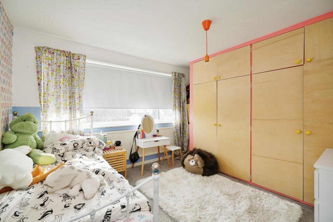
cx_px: 166
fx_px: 148
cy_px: 111
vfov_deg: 73.8
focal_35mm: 16
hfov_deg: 96.7
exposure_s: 1/250
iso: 1000
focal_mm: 16
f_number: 7.1
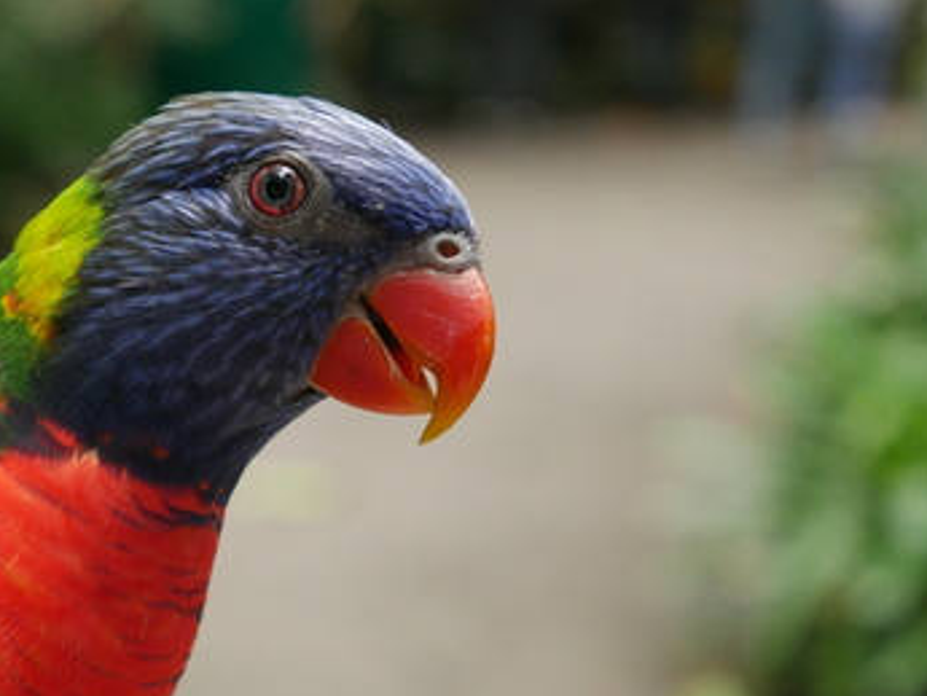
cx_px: 336
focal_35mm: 112
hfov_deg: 17.5
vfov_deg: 13.2
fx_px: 3000
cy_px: 415
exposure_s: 1/125
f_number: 5.6
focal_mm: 42
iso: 1250
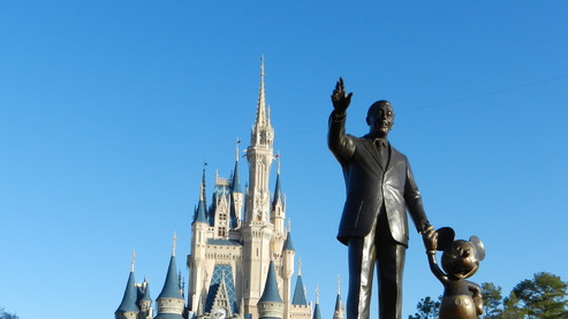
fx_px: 617
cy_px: 261
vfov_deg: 28.3
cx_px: 342
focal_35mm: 41
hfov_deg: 49.1
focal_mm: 5.1
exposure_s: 1/1000
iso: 160
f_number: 3.6
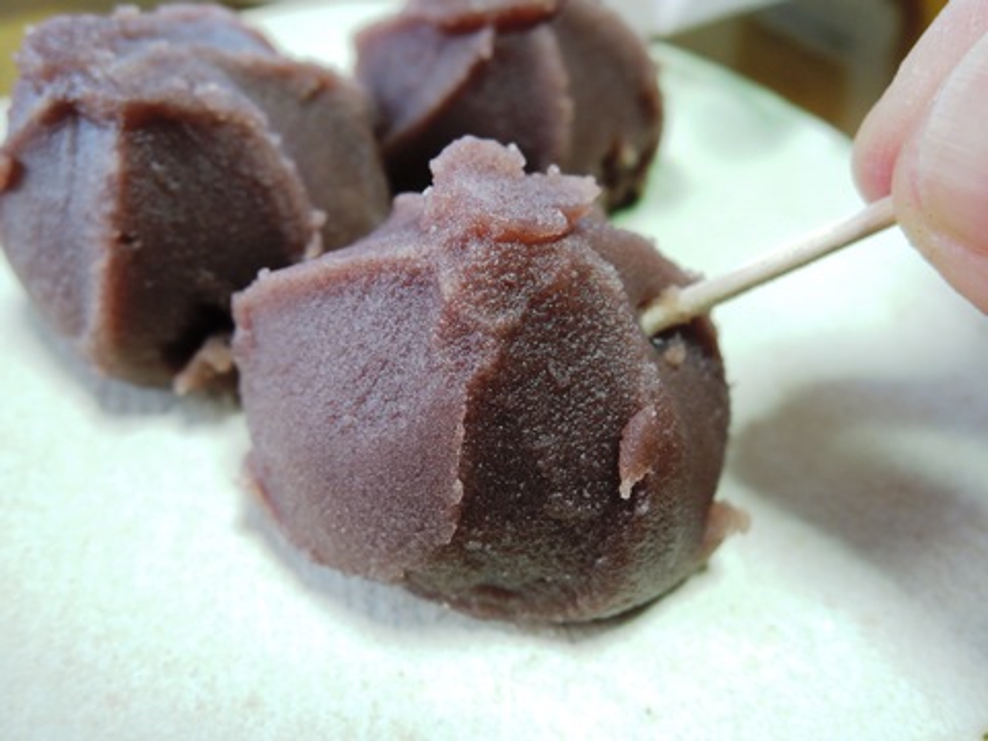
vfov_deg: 56.8
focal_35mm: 24
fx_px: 685
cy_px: 370
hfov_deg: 71.6
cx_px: 494
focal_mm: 5.1
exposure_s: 1/30
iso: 360
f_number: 2.8
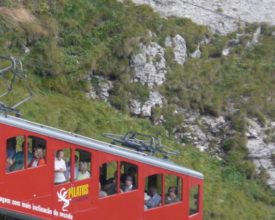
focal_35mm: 619
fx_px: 5039
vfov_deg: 2.5
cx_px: 22
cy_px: 142
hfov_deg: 3.1
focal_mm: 55.4
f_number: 4
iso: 160
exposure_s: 1/400
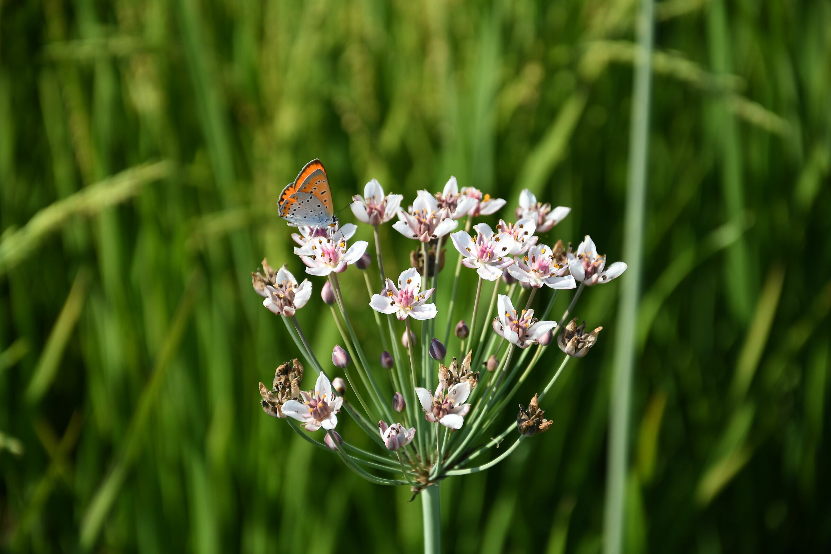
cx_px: 416
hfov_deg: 13.0
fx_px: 3635
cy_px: 277
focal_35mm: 158
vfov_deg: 8.7
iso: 200
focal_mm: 105
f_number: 5.6
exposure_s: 1/800
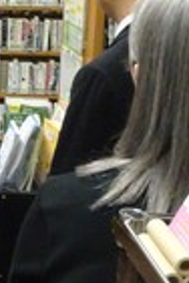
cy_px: 44
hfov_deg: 15.9
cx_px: -189
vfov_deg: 29.2
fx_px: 528
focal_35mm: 67
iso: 1600
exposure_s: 1/125
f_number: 3.5
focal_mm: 4.1
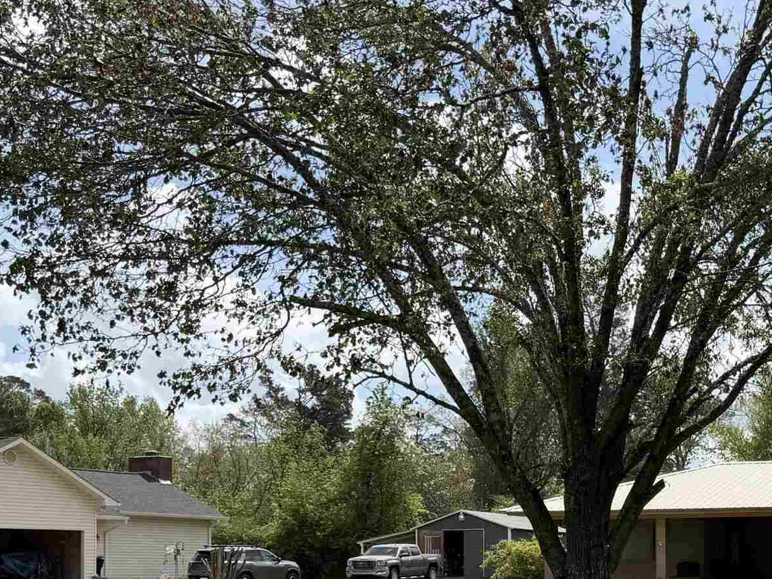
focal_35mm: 62
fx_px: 1383
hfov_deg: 28.6
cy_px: 574
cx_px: 823
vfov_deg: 22.8
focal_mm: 6.76
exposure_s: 1/4673
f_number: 1.78
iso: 80
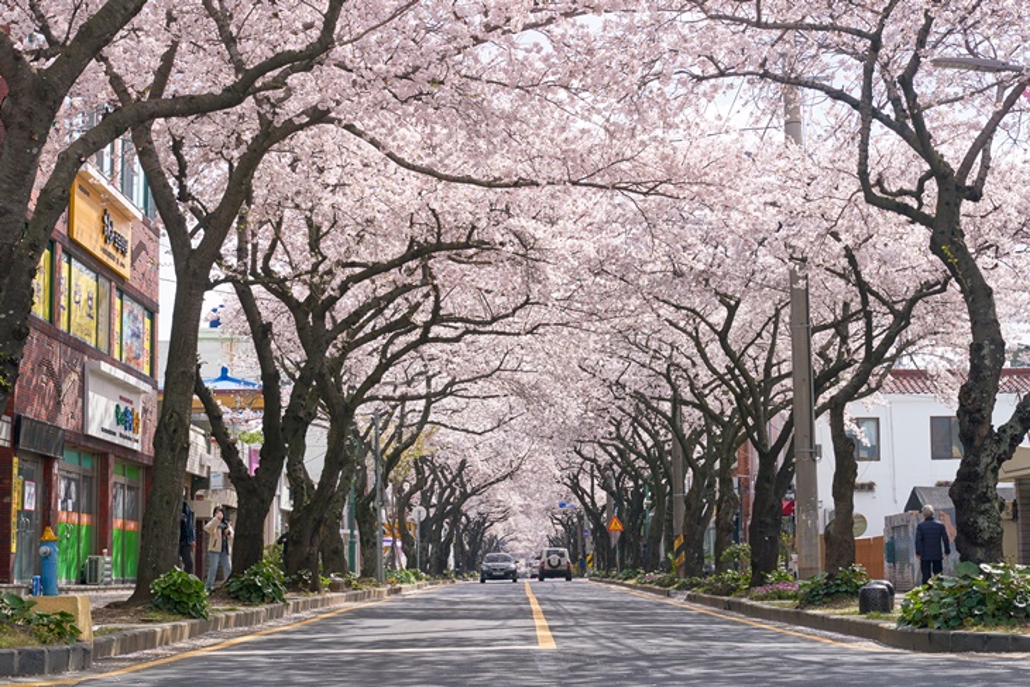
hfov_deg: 28.8
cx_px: 515
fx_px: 2003
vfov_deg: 19.5
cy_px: 344
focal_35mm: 70
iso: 200
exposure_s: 1/400
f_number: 11
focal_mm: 70
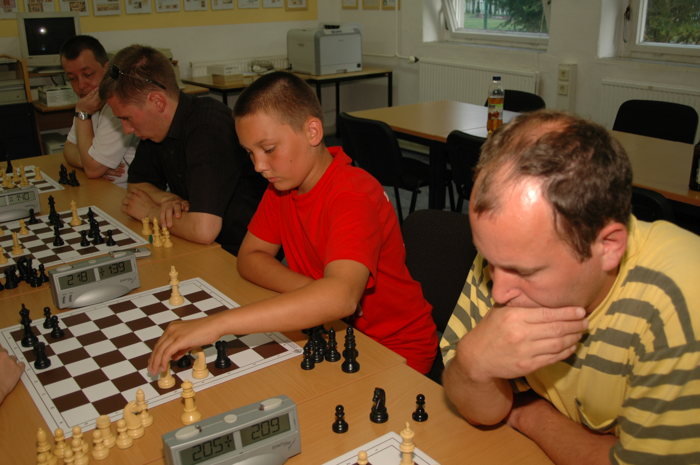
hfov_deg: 53.2
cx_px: 350
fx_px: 699
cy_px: 232
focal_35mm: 36
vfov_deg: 36.8
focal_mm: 24
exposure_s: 1/60
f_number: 4
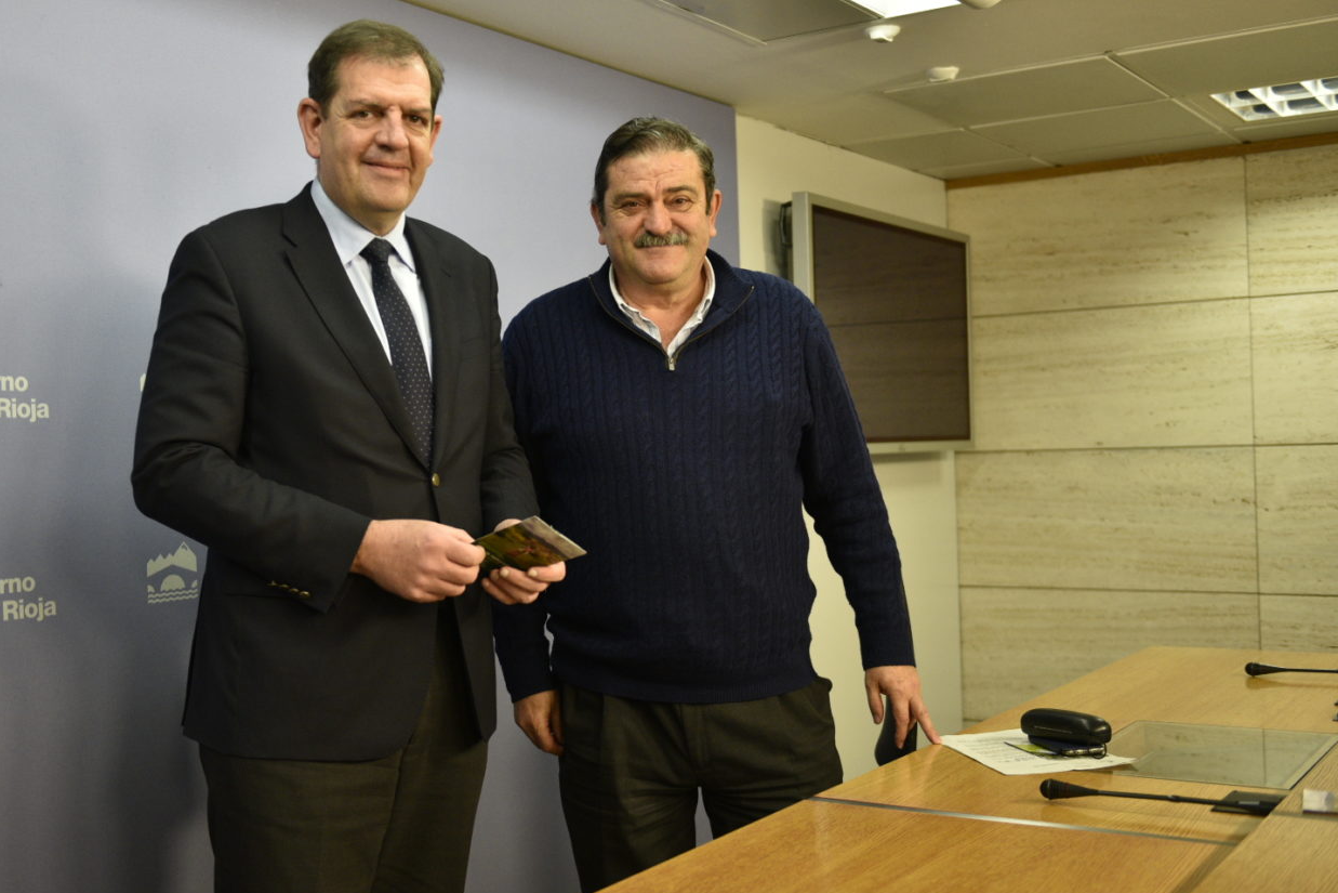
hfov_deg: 45.4
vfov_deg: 31.2
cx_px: 615
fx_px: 1598
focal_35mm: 43
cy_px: 444
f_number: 2.8
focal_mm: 38
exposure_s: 1/500
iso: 1250
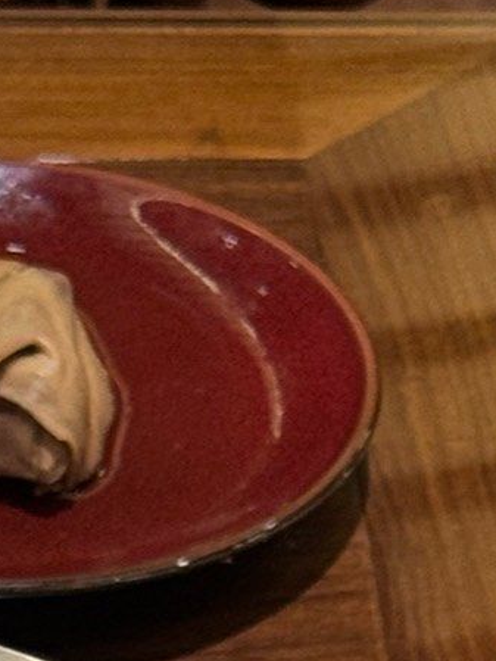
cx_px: -386
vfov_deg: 6.5
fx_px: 5576
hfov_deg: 5.0
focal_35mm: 292
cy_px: 1516
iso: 64
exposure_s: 1/50
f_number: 1.78
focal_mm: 6.86
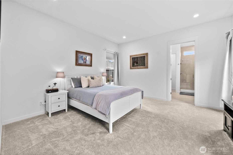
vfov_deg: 85.5
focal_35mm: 13
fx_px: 84
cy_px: 78
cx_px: 116
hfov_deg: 108.3
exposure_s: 1/15
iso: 1000
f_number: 7.1
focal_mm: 13
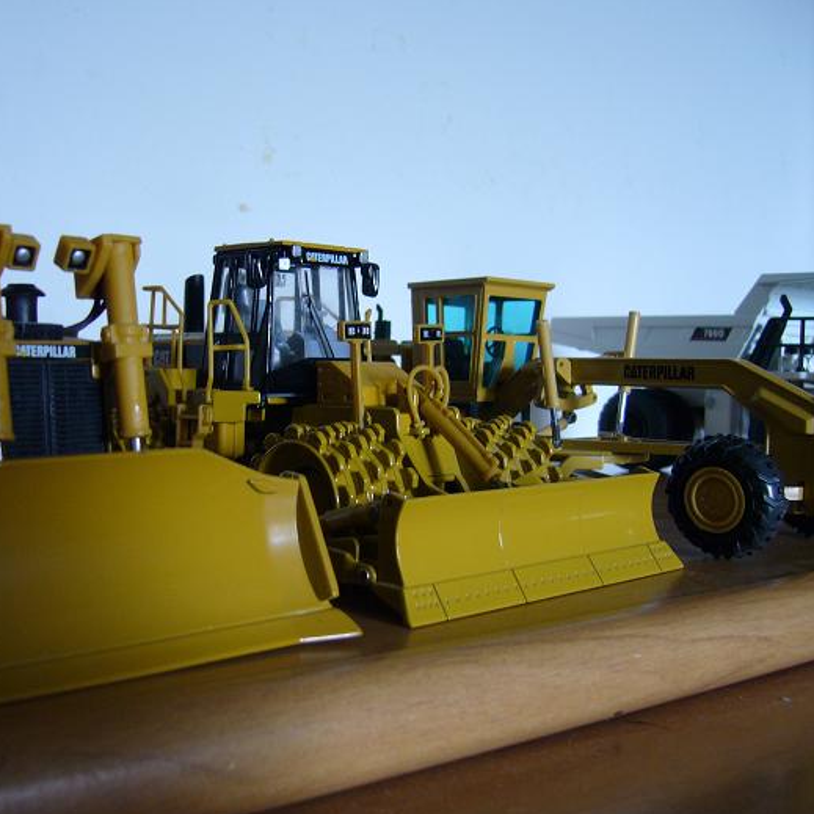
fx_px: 1117
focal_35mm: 42
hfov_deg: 39.7
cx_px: 290
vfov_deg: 40.0
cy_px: 408
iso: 125
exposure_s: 1/15
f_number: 2.8
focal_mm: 5.8
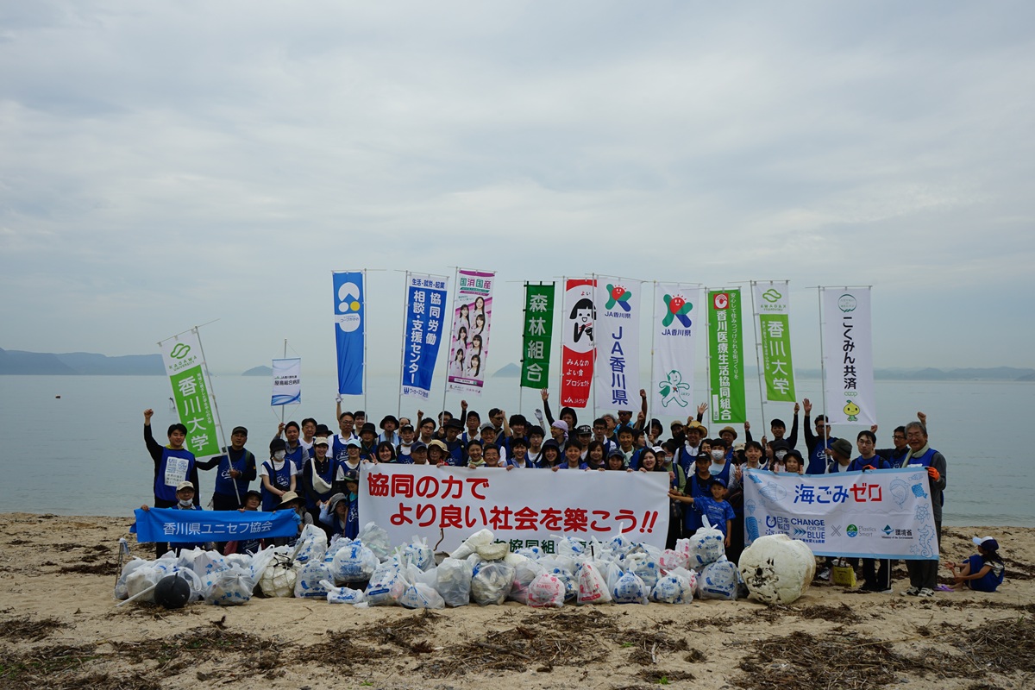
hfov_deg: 55.8
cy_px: 345
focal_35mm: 34
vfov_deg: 38.9
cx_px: 518
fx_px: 977
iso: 100
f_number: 11
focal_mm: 34
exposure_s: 1/200
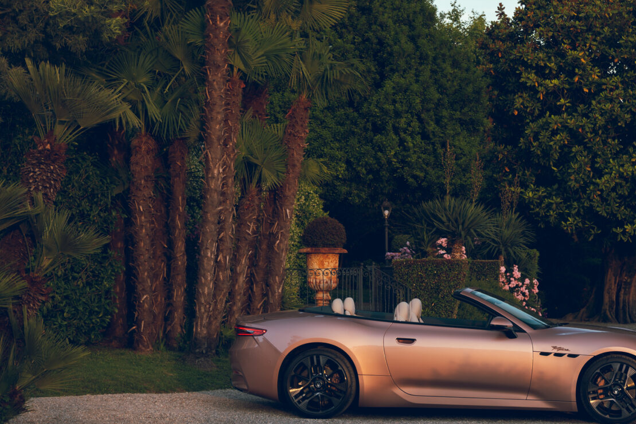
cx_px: 482
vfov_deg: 15.2
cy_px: 225
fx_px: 1590
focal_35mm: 90
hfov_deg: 22.4
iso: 50
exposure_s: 1/50
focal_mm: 39
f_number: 3.3
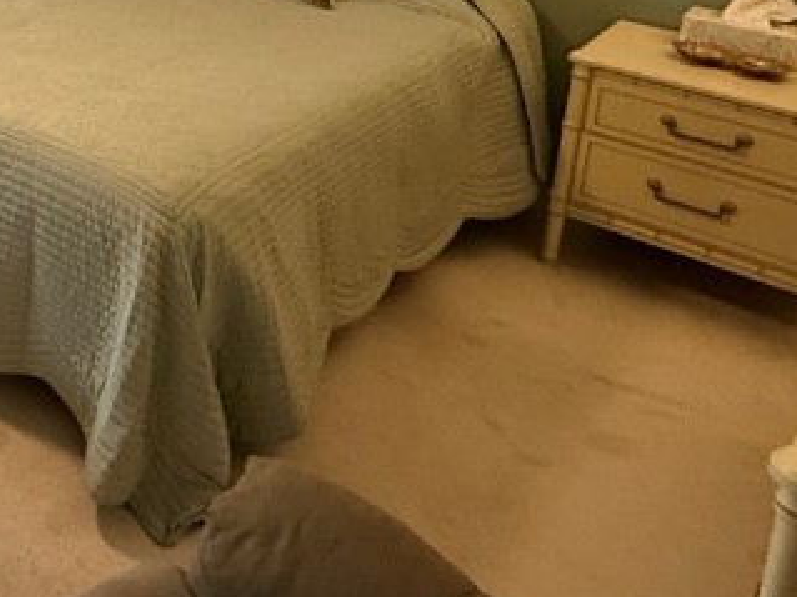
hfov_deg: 31.4
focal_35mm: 45
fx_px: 1036
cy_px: -135
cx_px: -262
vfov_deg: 27.8
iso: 400
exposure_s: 1/60
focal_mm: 2.22
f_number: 2.2
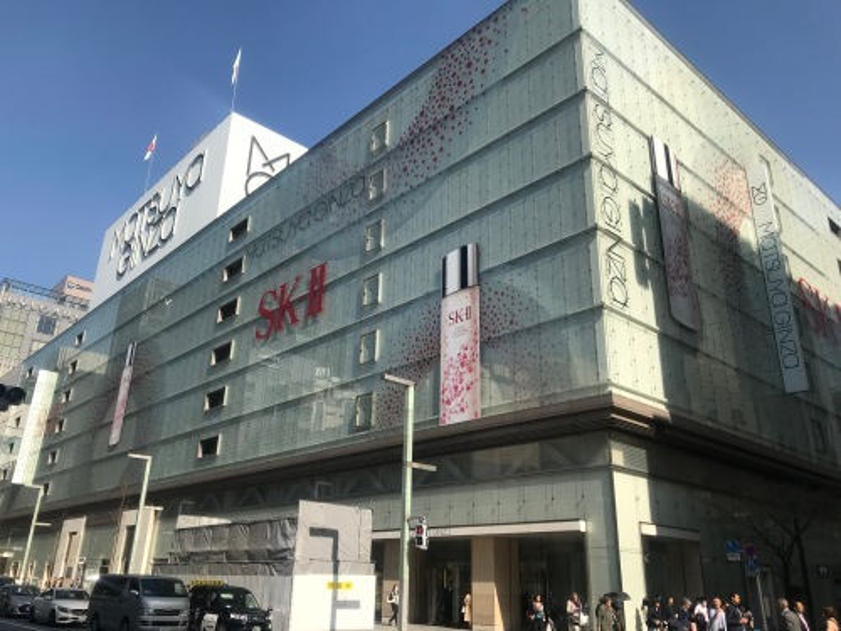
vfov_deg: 49.7
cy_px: 316
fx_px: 680
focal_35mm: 28
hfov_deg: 63.4
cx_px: 420
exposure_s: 1/2740
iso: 20
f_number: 1.8
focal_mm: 3.99
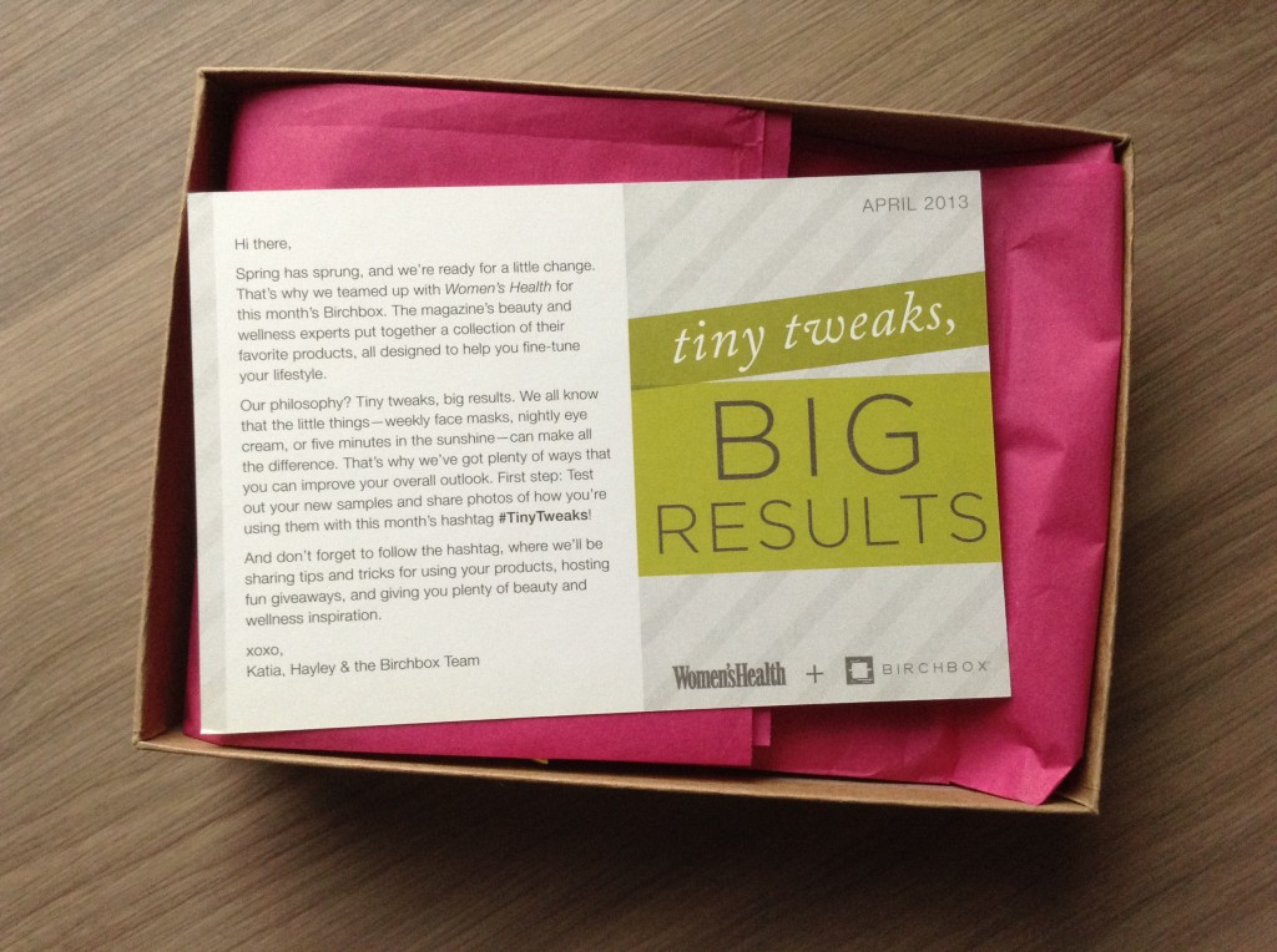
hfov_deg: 55.4
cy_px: 476
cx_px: 638
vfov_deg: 42.8
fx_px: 1215
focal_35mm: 33
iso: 100
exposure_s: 1/24
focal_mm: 3.3
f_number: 2.4
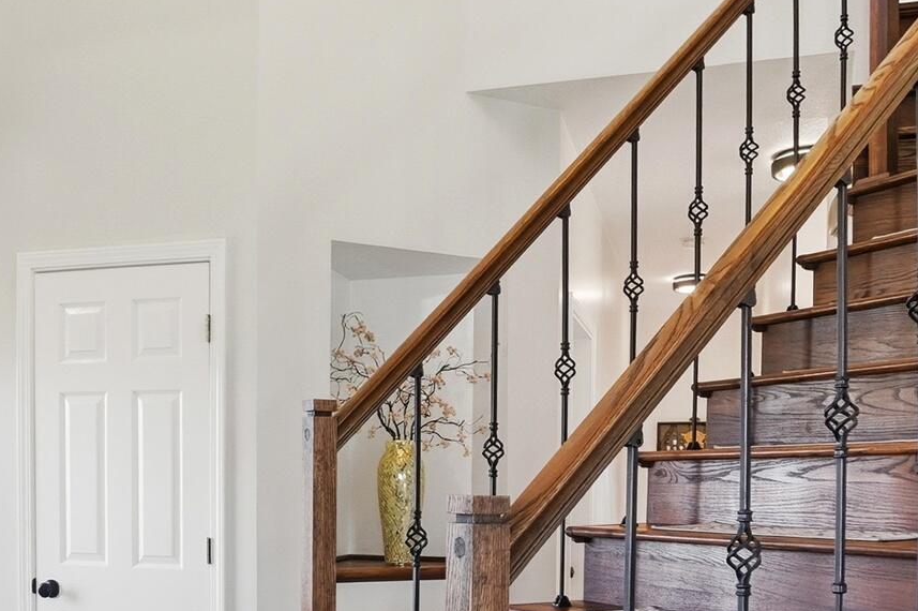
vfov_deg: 37.8
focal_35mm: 35
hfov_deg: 53.9
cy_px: 289
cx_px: 345
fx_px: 892
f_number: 7.1
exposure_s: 1/100
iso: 125
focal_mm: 10
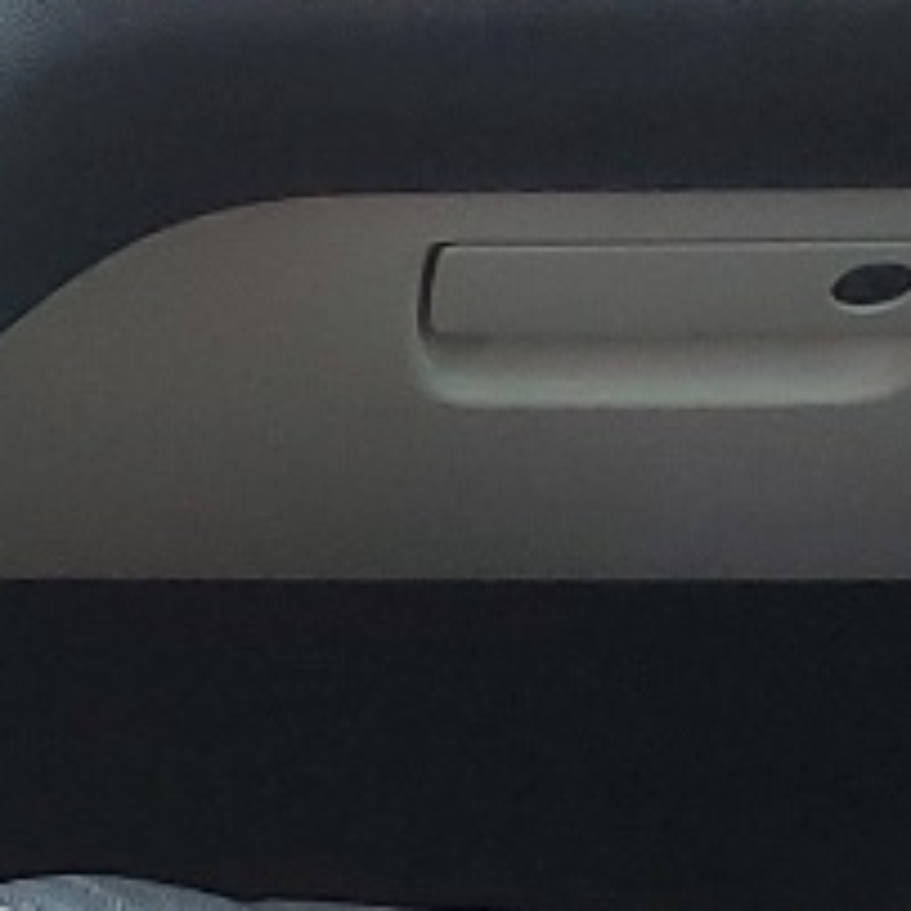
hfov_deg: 9.0
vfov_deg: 9.5
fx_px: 5389
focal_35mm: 181
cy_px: 1050
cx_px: -1073
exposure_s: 1/120
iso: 58
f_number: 1.5
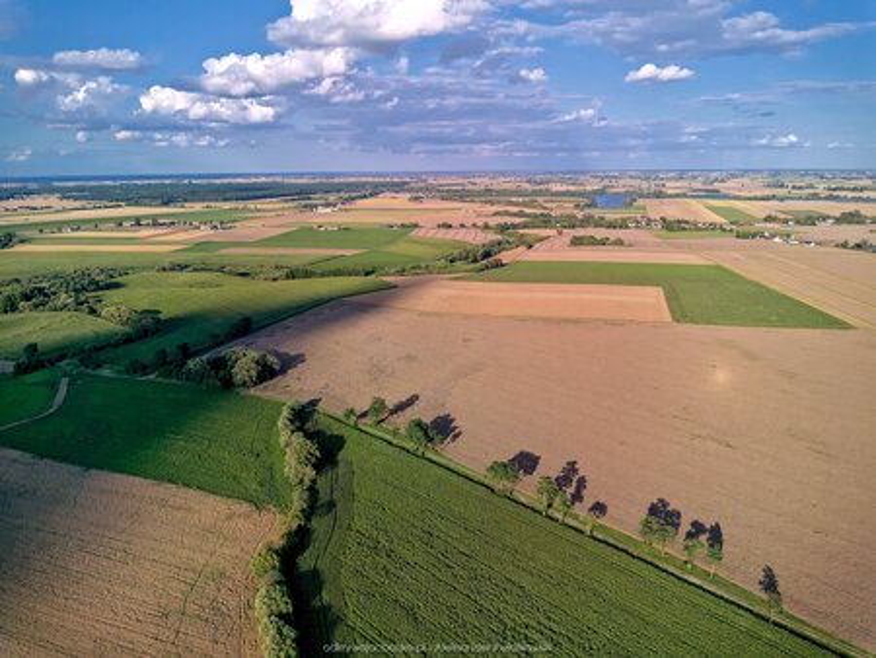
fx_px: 608
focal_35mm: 24
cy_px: 329
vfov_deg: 56.9
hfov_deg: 71.6
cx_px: 438
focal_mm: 6.72
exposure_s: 1/2000
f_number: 1.7
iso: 110
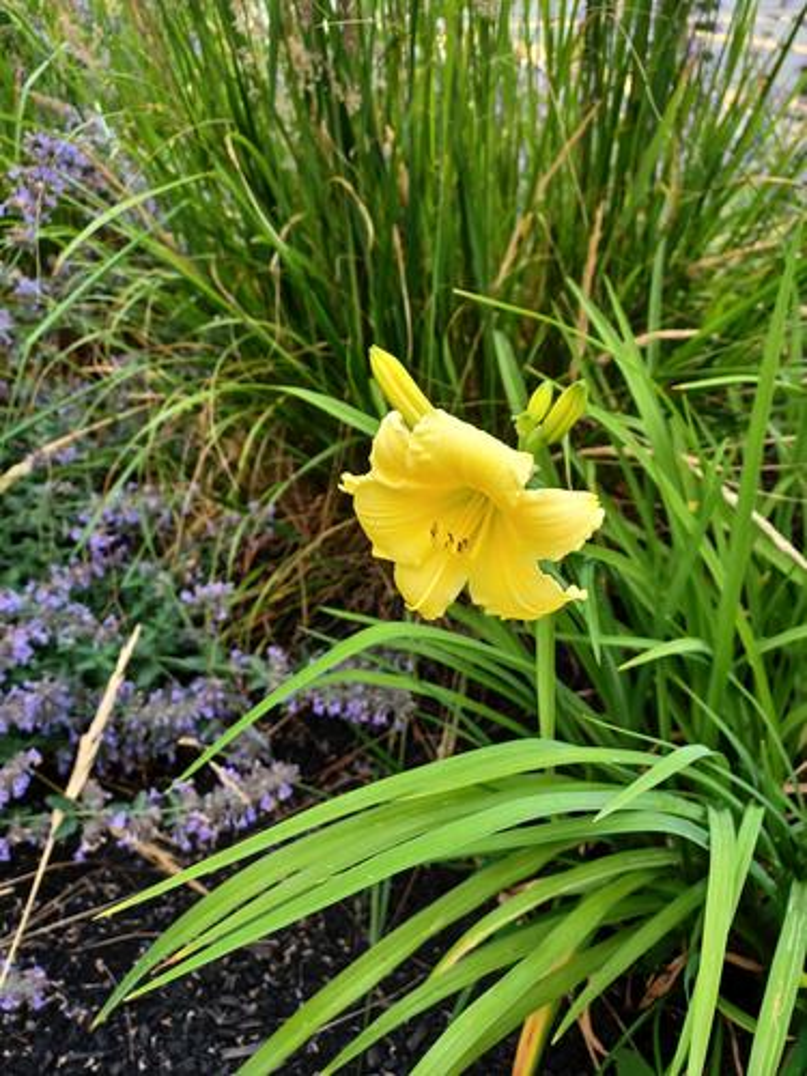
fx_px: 777
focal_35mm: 25
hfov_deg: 54.9
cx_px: 404
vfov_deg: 69.4
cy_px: 538
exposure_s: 1/60
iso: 50
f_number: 1.8
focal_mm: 4.6
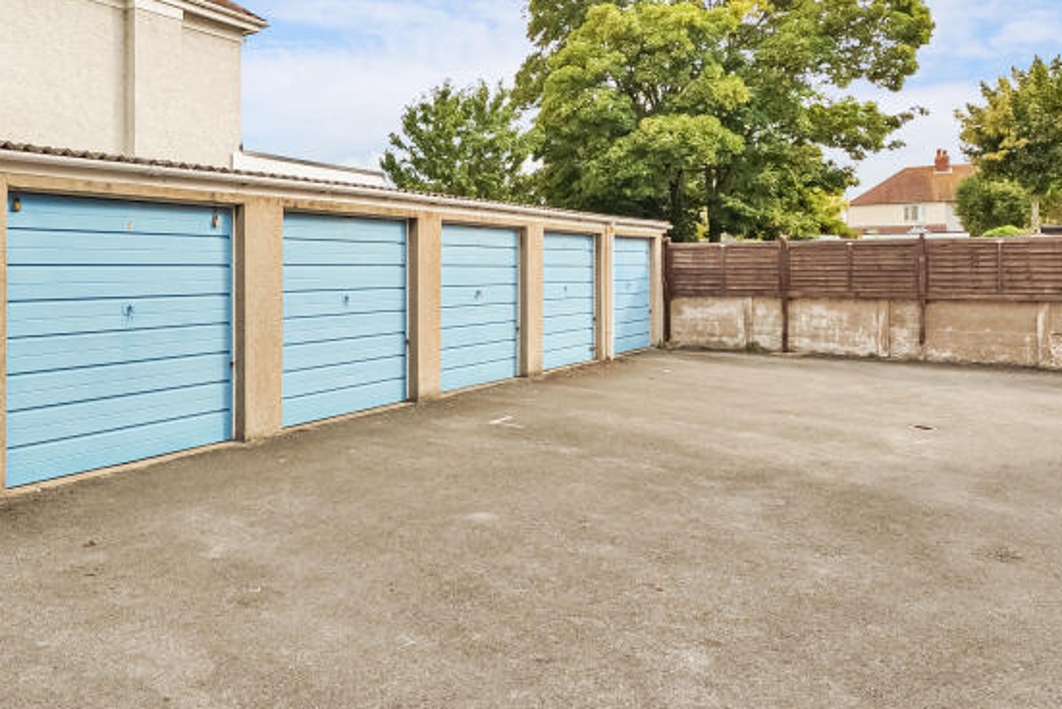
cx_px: 320
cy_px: 266
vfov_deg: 49.1
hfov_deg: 66.7
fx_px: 767
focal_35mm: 26
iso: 100
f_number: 9
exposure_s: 1/100
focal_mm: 14
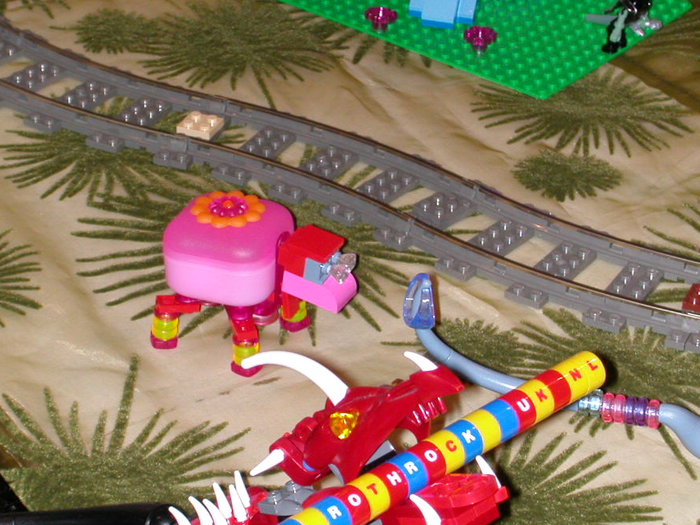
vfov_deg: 11.5
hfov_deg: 15.3
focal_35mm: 129
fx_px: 2609
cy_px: 273
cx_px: 308
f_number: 4.8
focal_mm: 16.8
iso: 188
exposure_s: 1/59.9
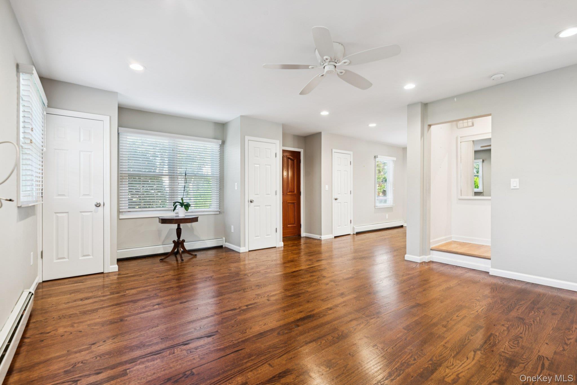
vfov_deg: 73.7
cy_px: 192
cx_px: 288
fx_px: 256
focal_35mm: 16
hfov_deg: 96.7
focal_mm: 16
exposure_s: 1/4
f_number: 8
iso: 200
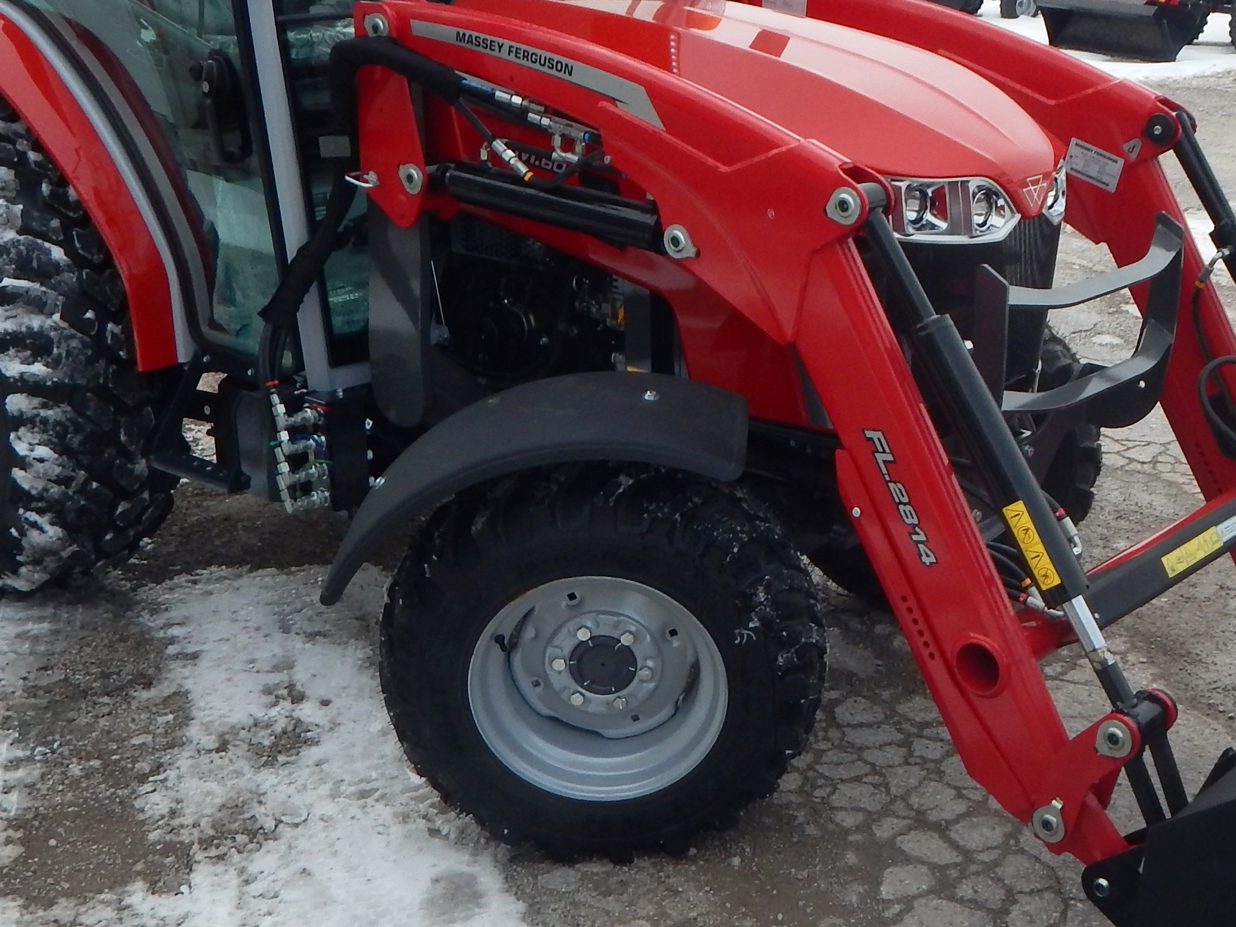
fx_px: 1750
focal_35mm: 49
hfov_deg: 38.7
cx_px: 772
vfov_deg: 29.7
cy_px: 434
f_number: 3
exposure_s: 1/1250
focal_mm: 4
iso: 125
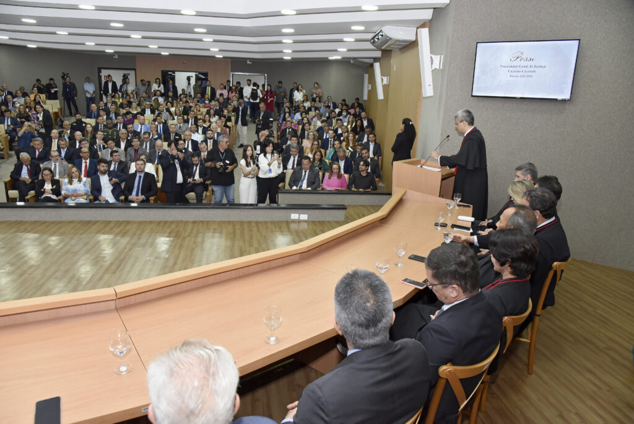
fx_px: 423
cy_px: 212
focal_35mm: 24
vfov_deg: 53.2
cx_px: 317
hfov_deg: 73.7
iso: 2500
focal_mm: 24
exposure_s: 1/125
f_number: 7.1
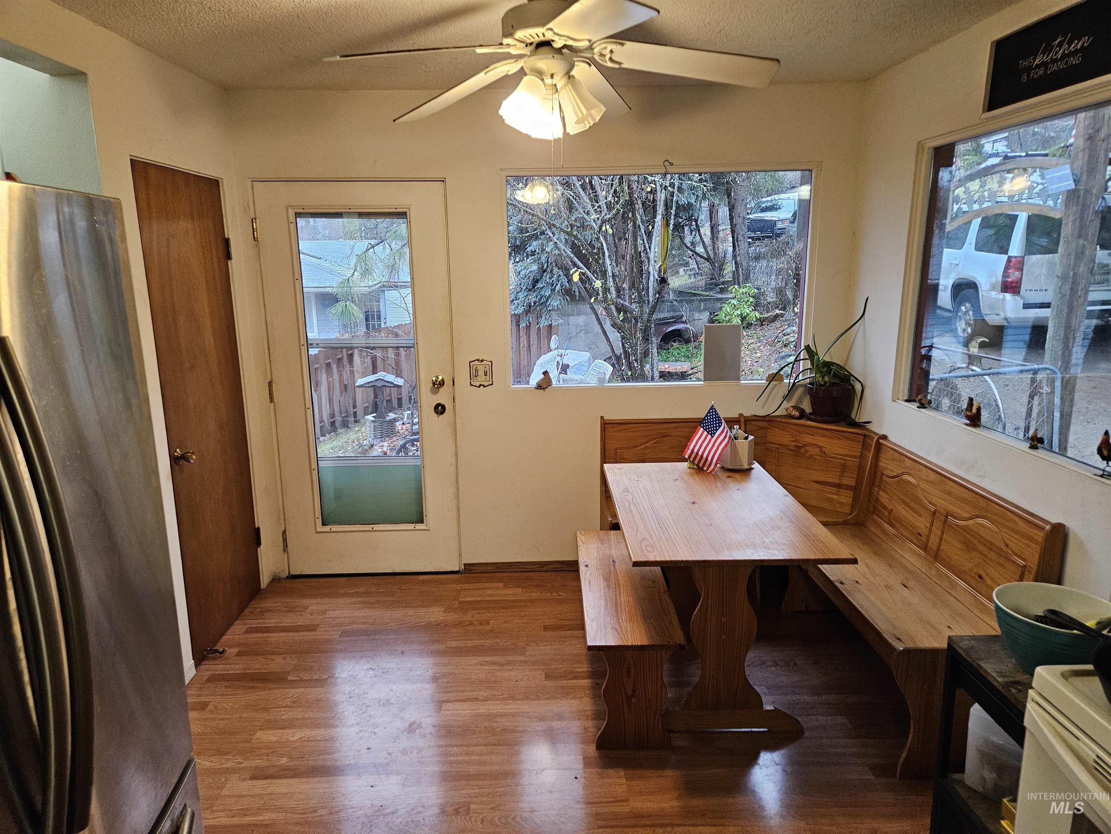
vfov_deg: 58.9
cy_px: 417
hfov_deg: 73.9
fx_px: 738
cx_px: 556
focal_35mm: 23
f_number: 1.8
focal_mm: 5.4
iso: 640
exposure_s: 1/120
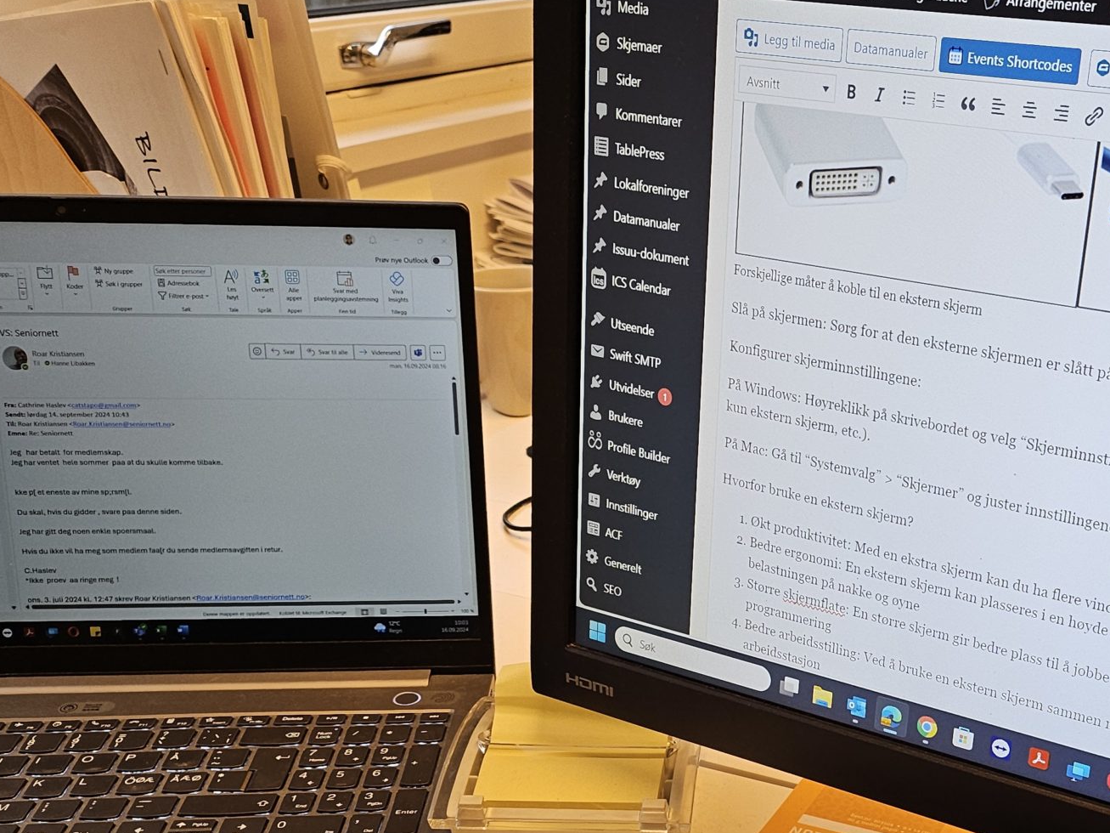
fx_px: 1507
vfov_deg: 30.0
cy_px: 688
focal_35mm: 47
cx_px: 890
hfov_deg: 38.9
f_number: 1.8
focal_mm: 5
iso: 100
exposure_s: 1/100
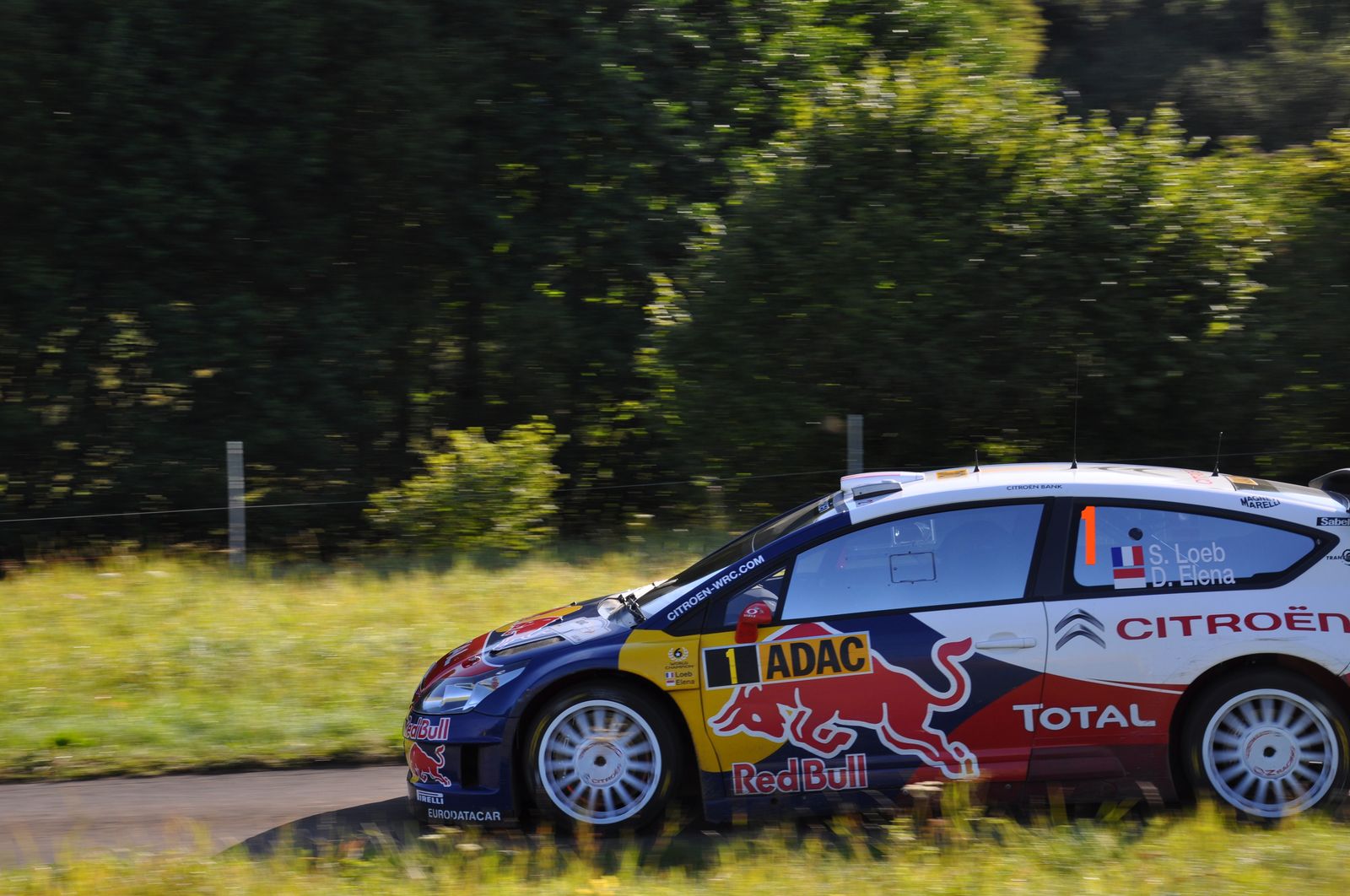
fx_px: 2921
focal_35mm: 78
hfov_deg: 26.0
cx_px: 675
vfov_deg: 17.4
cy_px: 448
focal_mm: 52
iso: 200
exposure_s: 1/320
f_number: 9
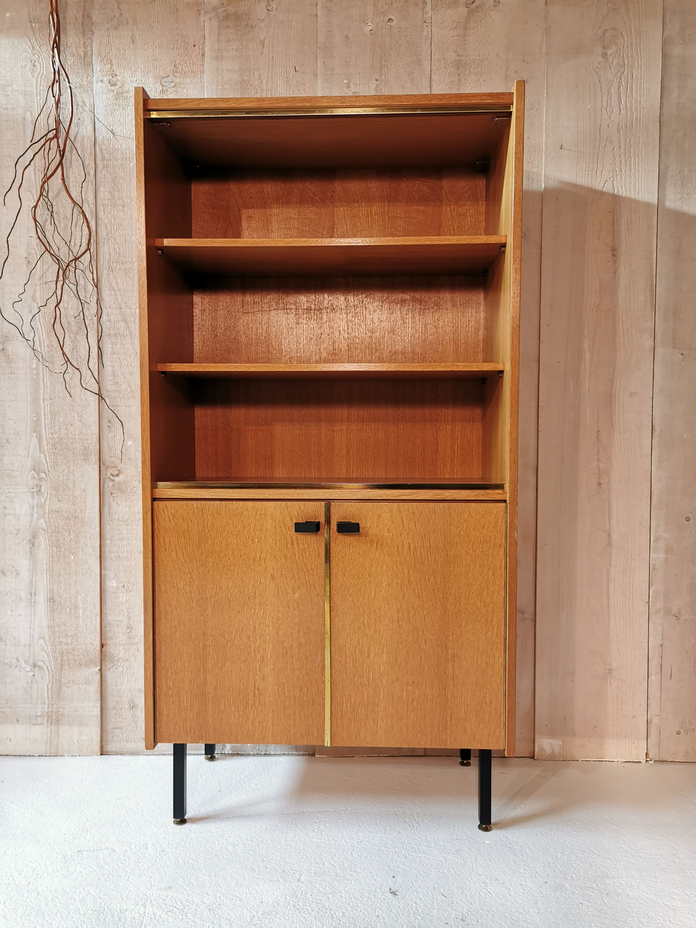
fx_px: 724
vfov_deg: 65.3
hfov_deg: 51.4
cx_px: 348
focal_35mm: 27
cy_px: 464
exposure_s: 1/100
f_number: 1.8
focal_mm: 5.58
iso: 160
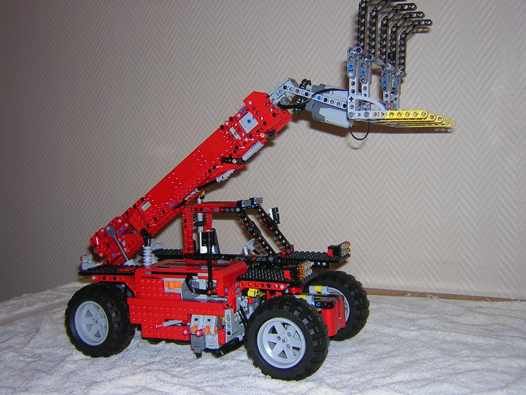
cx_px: 263
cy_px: 198
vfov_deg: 36.0
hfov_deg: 46.8
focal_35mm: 40
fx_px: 608
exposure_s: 1/60.1
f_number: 2.7
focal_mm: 5.2
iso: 100
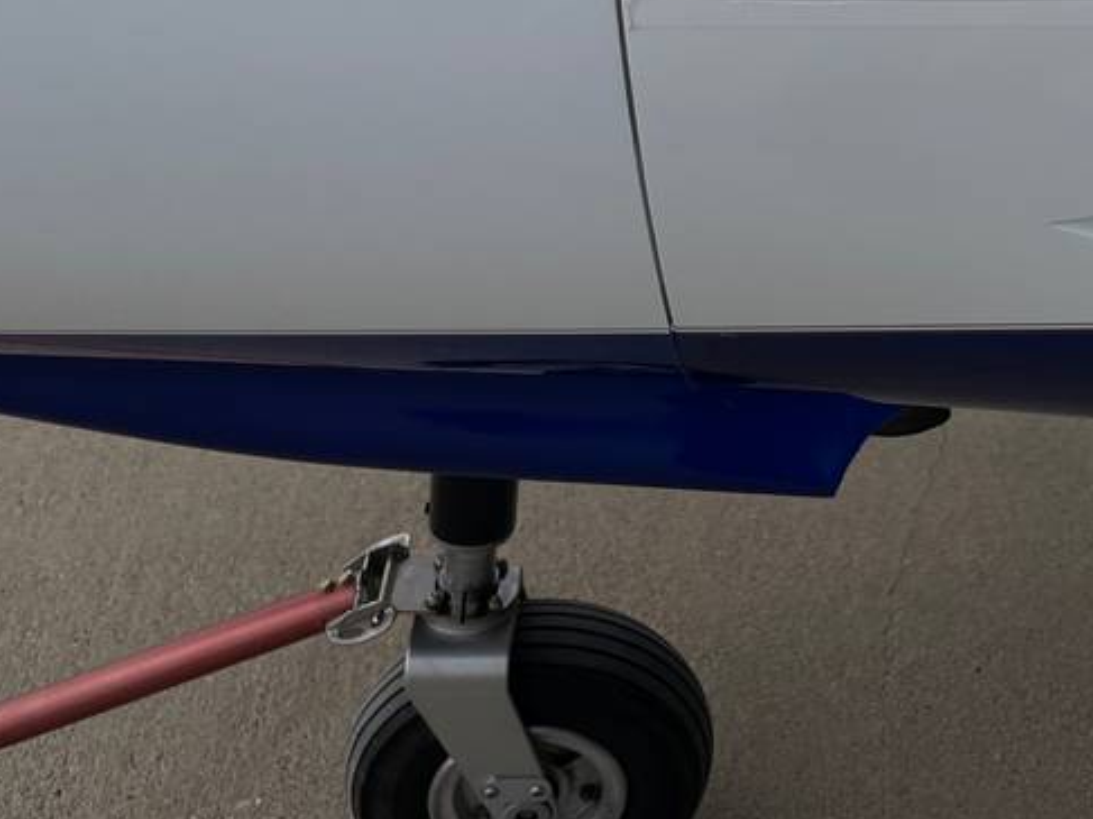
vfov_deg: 25.0
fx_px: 1799
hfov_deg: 31.4
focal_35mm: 57
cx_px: 1074
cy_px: 108
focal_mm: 4.2
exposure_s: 1/6897
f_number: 1.6
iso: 32
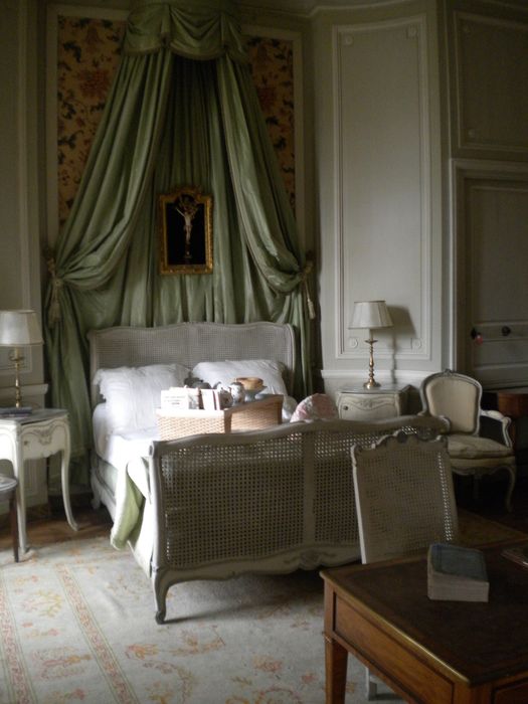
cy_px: 352
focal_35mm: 35
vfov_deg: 52.6
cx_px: 264
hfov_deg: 40.7
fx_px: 712
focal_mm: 6.3
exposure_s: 1/60
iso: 355
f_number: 3.1
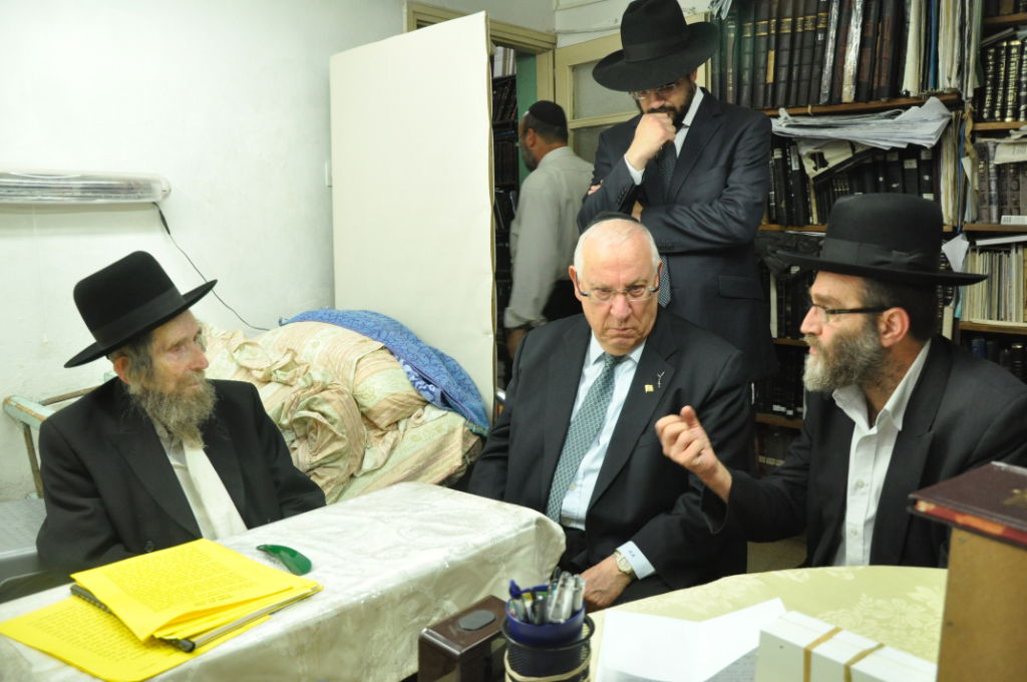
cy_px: 341
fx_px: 769
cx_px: 514
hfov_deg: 67.4
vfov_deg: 47.8
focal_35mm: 27
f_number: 5.6
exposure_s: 1/100
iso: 1250
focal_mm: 18
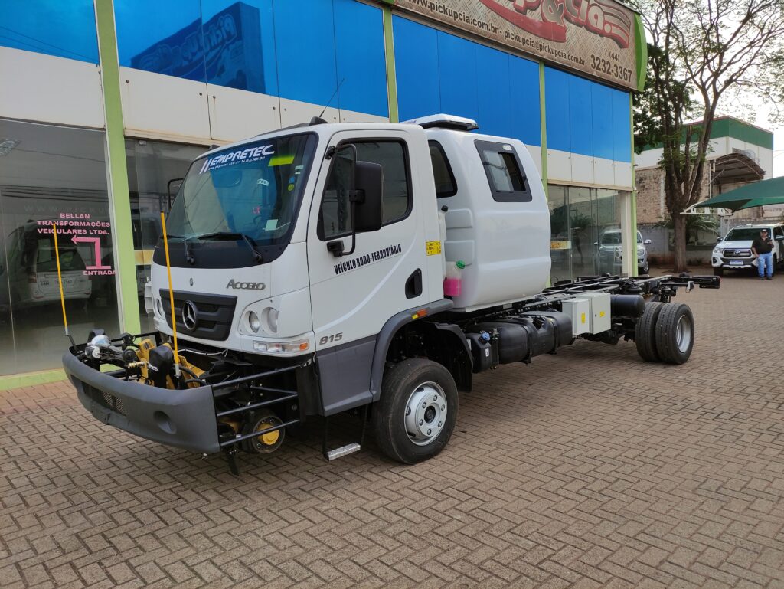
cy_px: 294
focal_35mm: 25
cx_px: 392
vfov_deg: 54.9
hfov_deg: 69.4
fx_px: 566
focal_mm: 5.43
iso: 100
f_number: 1.89
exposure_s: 1/780
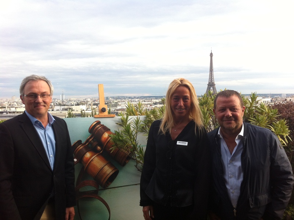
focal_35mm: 35
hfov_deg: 52.7
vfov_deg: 40.6
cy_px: 110
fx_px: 297
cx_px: 147
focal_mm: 3.85
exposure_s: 1/184
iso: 80
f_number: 2.8
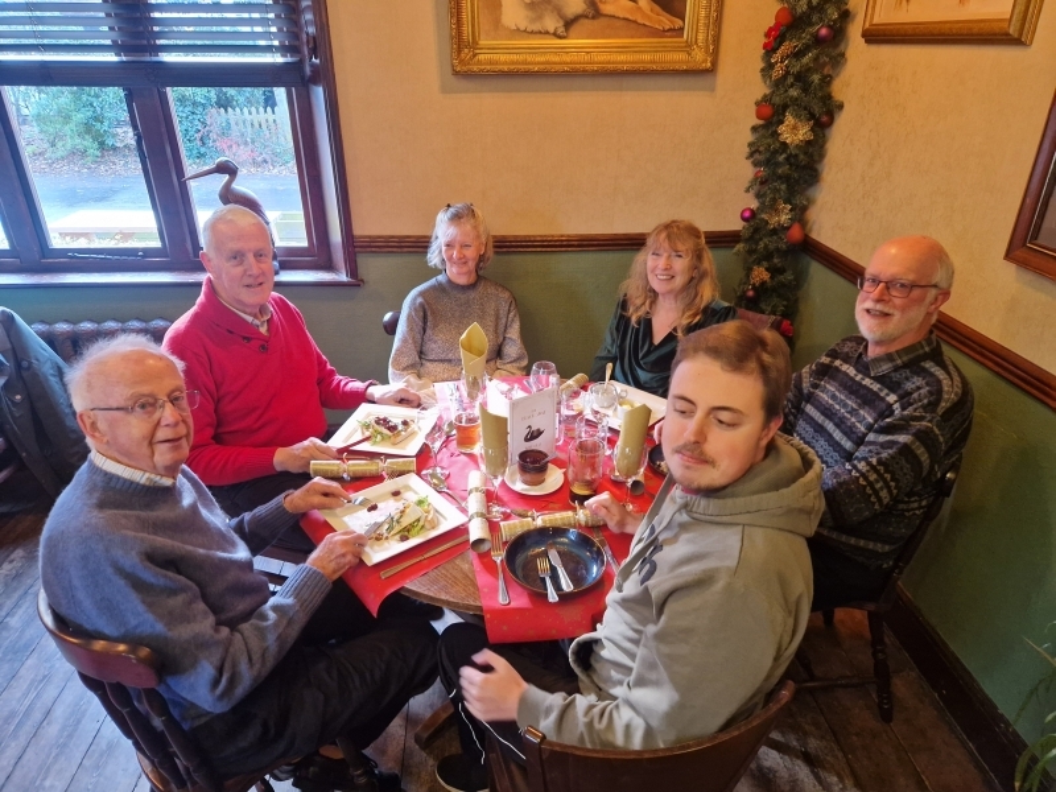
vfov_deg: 58.9
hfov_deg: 73.9
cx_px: 528
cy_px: 396
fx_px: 702
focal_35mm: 23
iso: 500
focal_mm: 5.4
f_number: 1.8
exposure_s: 1/50
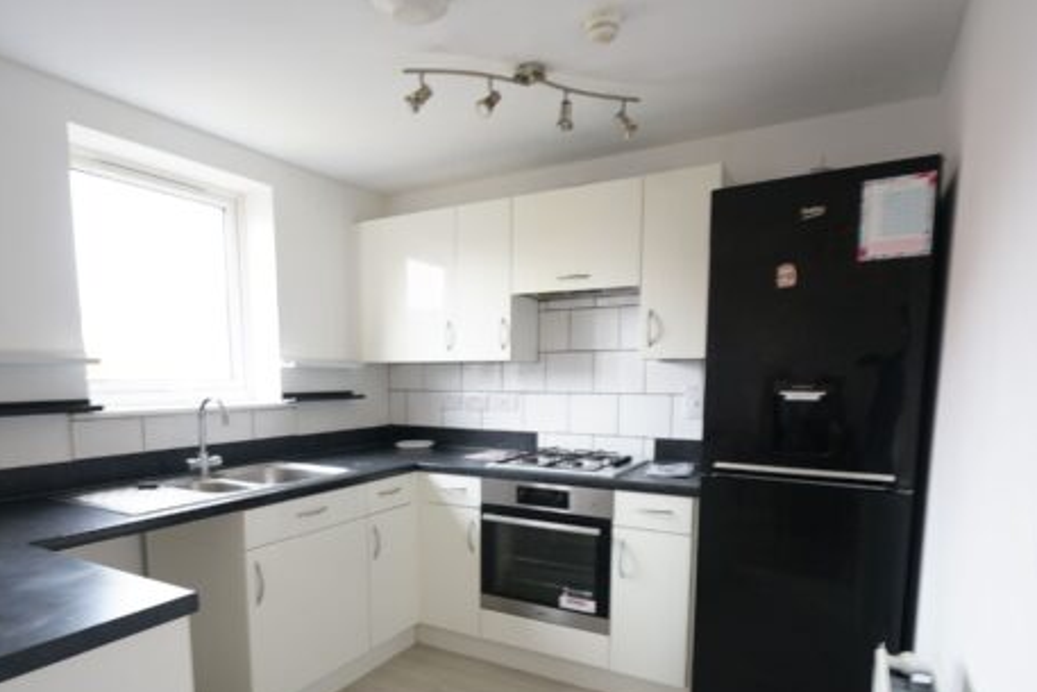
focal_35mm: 21
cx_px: 492
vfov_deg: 58.4
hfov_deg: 81.1
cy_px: 452
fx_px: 605
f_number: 5
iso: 500
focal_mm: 16
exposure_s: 1/6
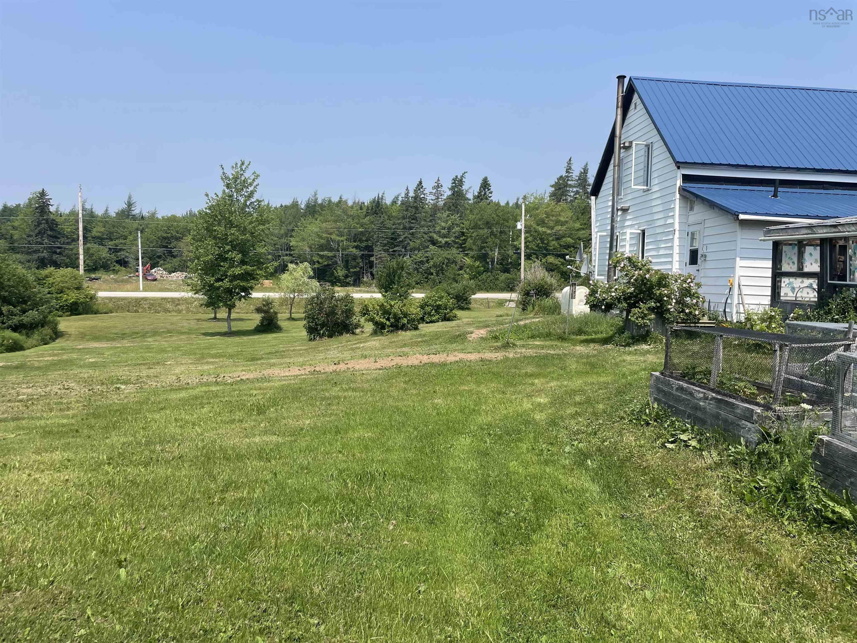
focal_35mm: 26
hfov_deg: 67.3
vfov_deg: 53.1
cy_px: 322
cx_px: 428
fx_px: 644
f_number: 1.6
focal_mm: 4.2
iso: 32
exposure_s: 1/3205
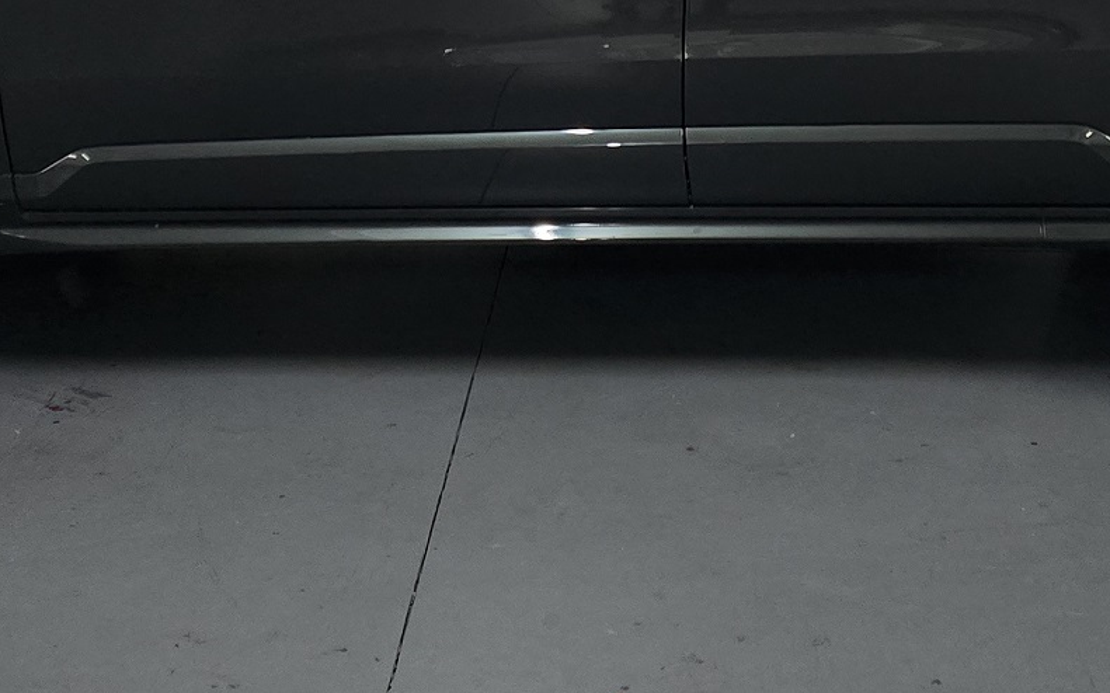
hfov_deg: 27.8
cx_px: 651
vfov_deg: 16.4
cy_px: -275
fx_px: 2238
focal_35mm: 74
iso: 1600
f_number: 1.7
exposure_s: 1/40
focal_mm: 6.3
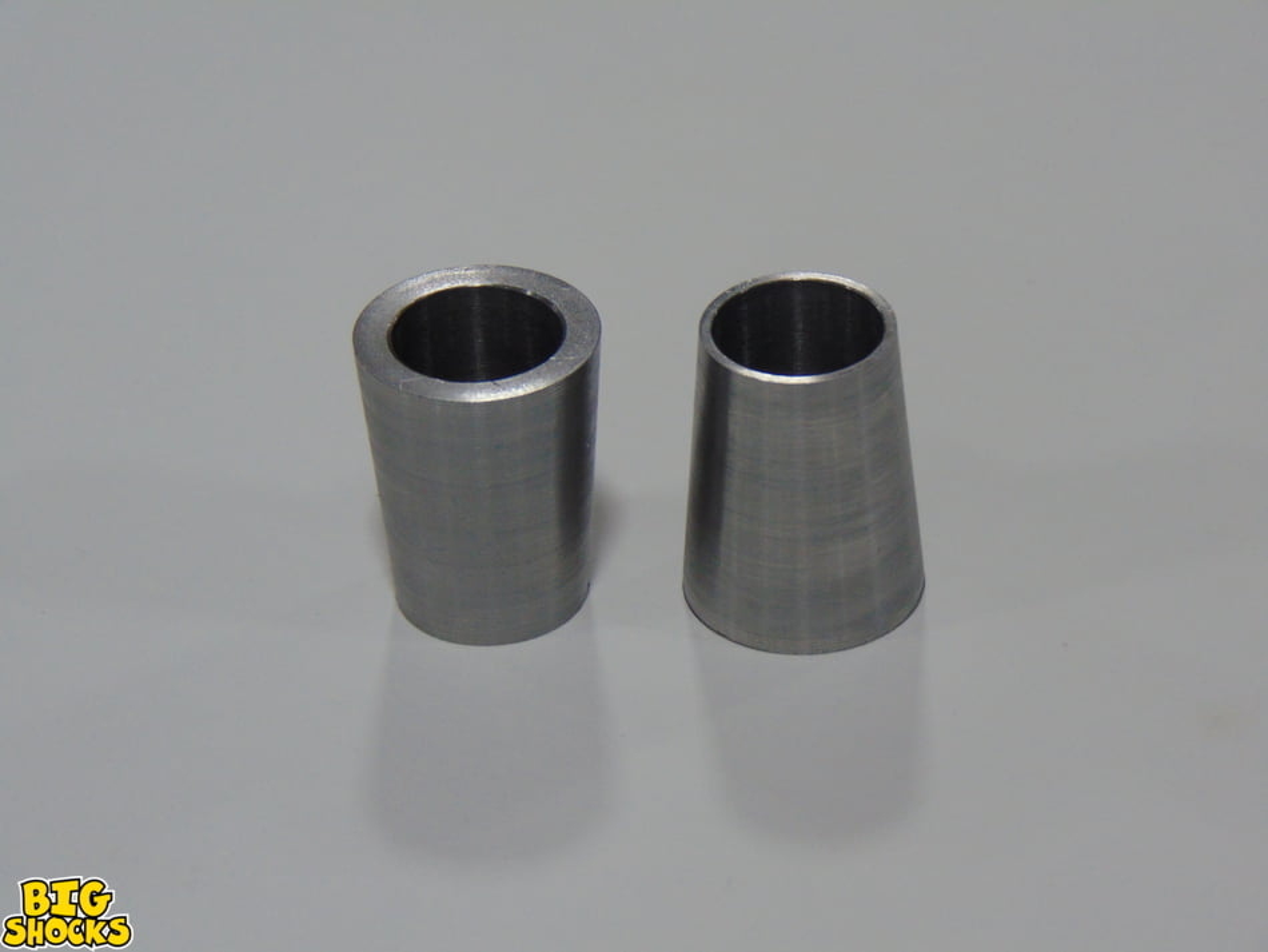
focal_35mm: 164
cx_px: 634
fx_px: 6009
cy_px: 476
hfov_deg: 12.0
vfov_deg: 9.1
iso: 160
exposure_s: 1/125
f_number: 4
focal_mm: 29.5
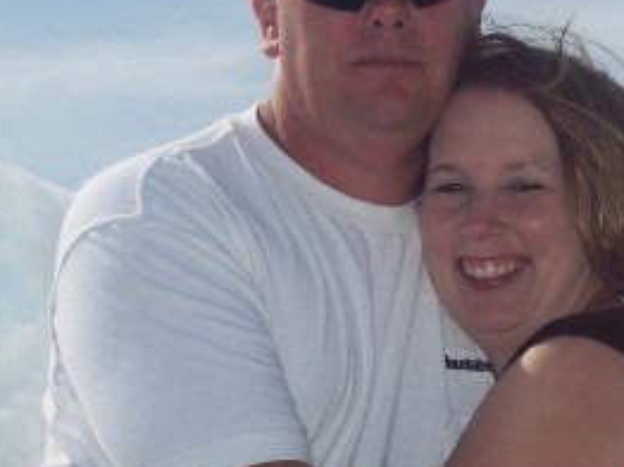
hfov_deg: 9.8
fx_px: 3620
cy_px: 139
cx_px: 500
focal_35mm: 201
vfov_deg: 7.4
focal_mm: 24
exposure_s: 1/750
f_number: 6.7
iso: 100
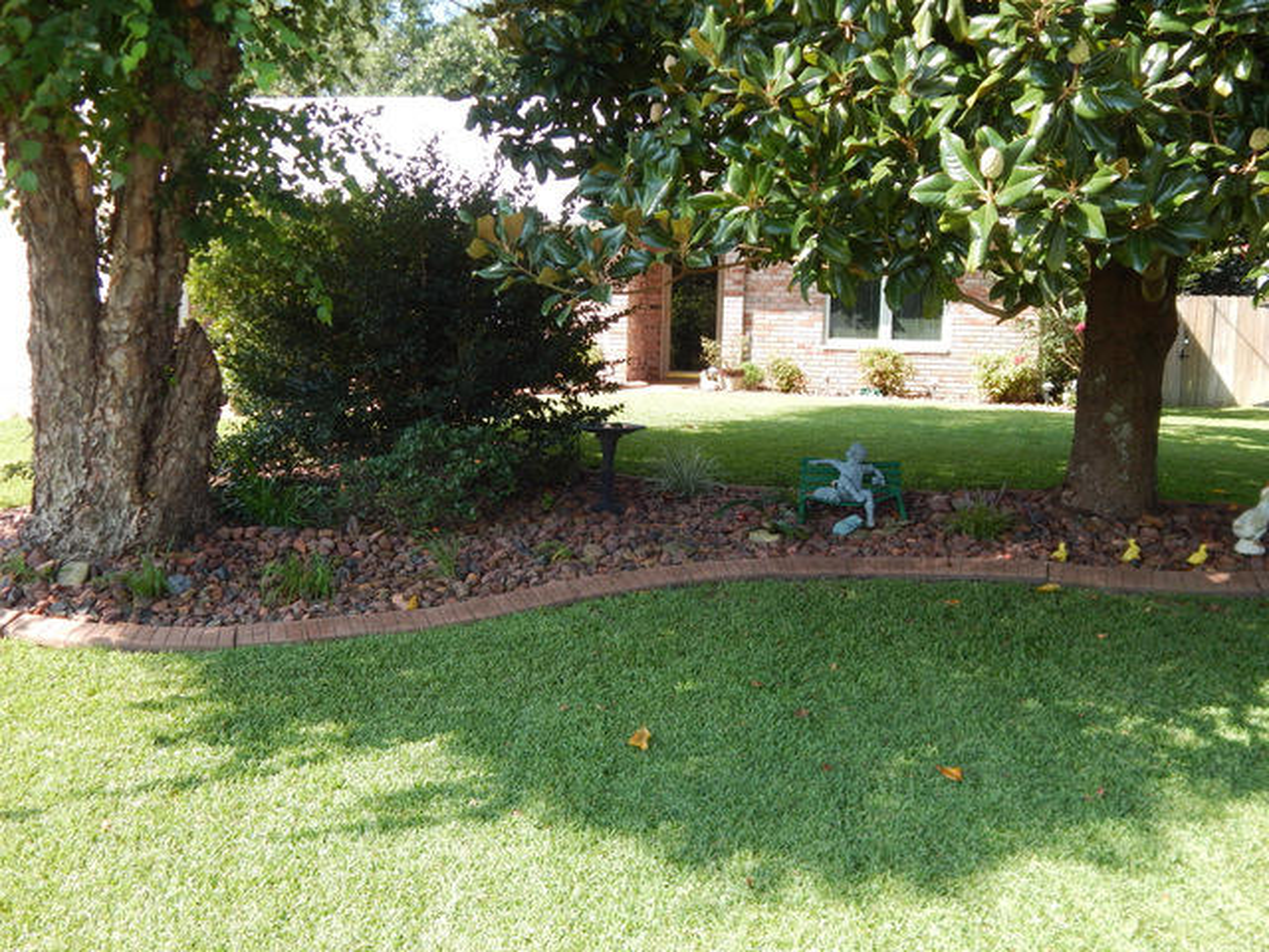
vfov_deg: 37.7
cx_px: 634
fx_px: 1393
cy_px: 476
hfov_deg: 49.0
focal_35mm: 38
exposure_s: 1/250
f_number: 3.4
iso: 125
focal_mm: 6.8
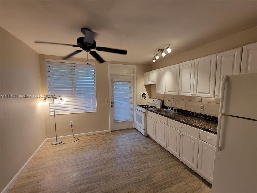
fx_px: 97
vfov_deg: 89.9
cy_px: 96
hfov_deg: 106.2
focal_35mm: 13
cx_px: 128
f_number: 2.2
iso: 64
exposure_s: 1/60
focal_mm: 2.2
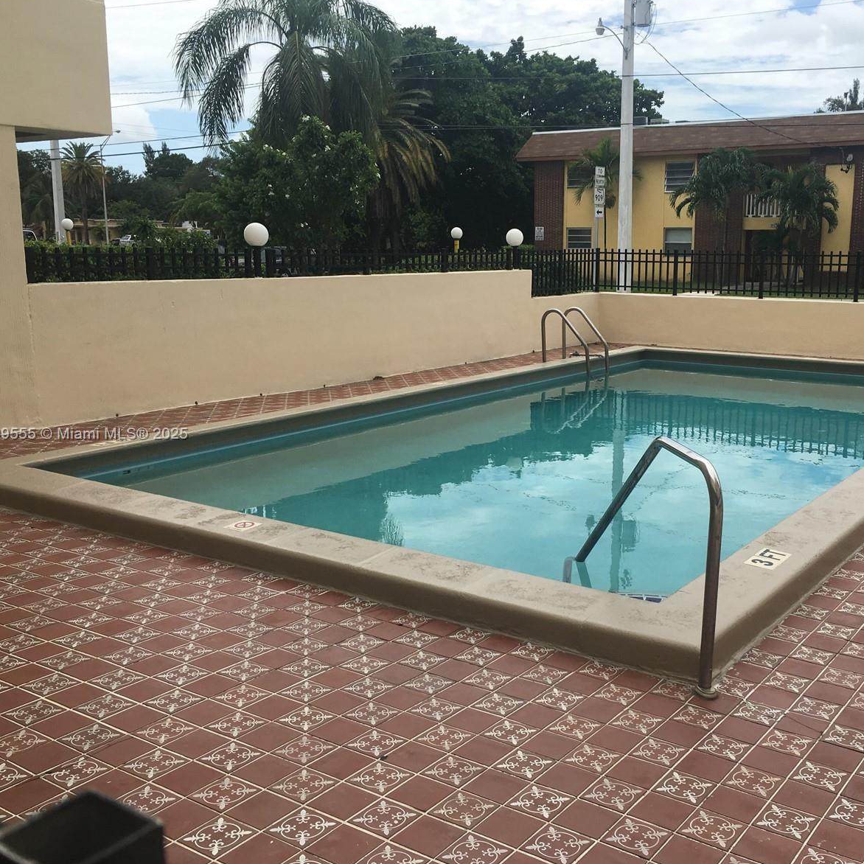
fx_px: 988
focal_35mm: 35
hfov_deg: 46.8
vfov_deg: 47.2
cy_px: 435
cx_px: 542
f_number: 2.2
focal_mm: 4.15
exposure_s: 1/1451
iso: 25
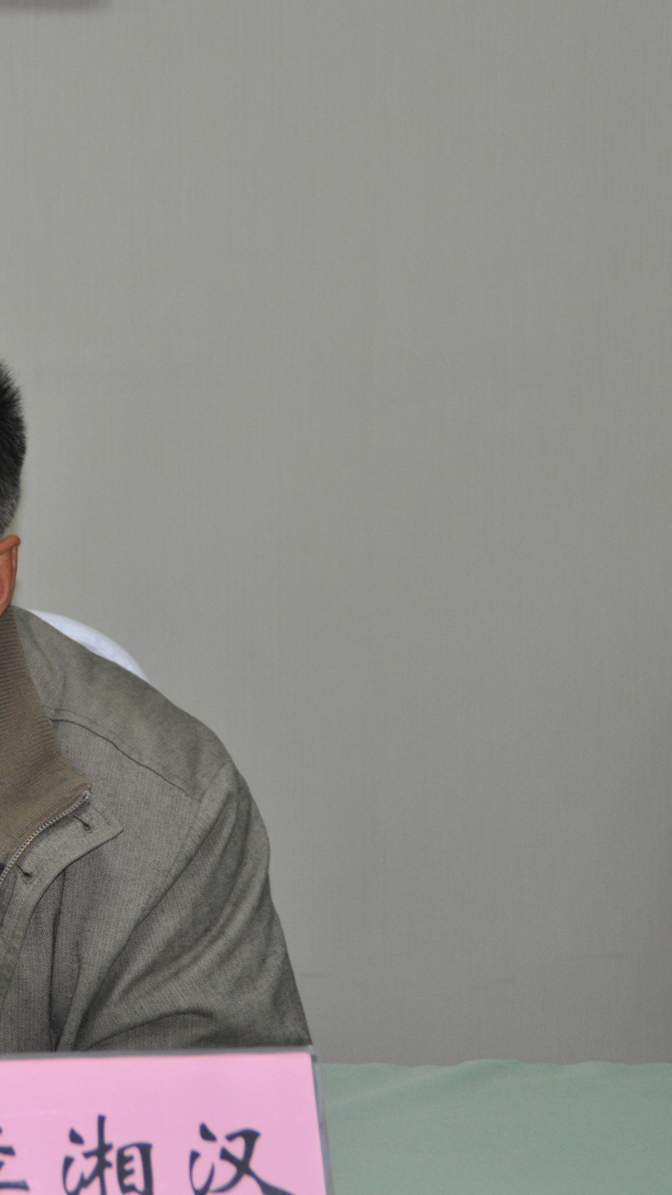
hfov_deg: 9.7
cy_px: 597
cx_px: -133
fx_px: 3897
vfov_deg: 17.4
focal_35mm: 123
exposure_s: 1/60
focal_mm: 52
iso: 800
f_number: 5
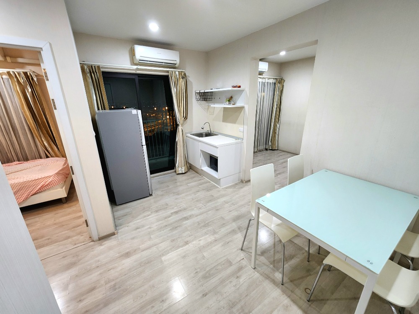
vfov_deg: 89.9
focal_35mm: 13
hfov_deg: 106.2
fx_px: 157
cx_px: 210
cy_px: 157
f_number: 2.2
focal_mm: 2.2
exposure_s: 1/33
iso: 400
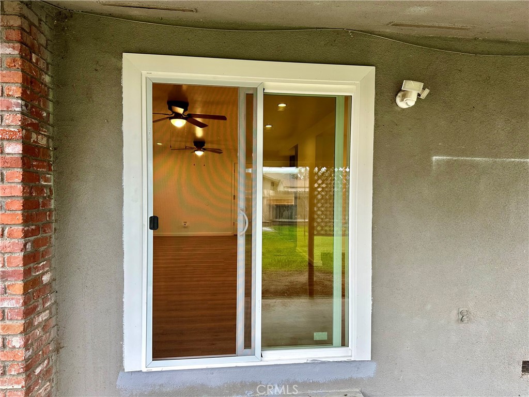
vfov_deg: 56.8
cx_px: 264
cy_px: 198
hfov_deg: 71.6
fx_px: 367
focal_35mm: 24
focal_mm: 6.86
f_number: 1.78
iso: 125
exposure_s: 1/120
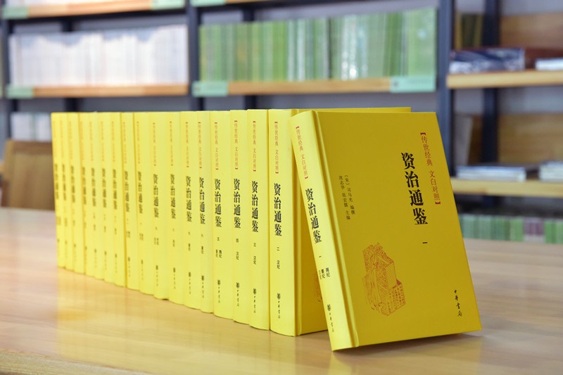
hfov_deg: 31.0
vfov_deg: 20.9
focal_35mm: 65
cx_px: 282
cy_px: 188
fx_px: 1016
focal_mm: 65
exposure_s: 1/60
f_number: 8
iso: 4500
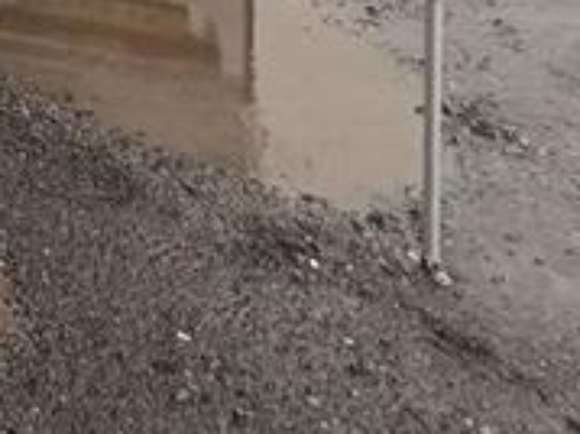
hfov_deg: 18.8
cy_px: -599
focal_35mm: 70
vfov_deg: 14.3
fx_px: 1172
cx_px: -554
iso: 200
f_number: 2.2
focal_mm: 2.22
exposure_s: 1/99
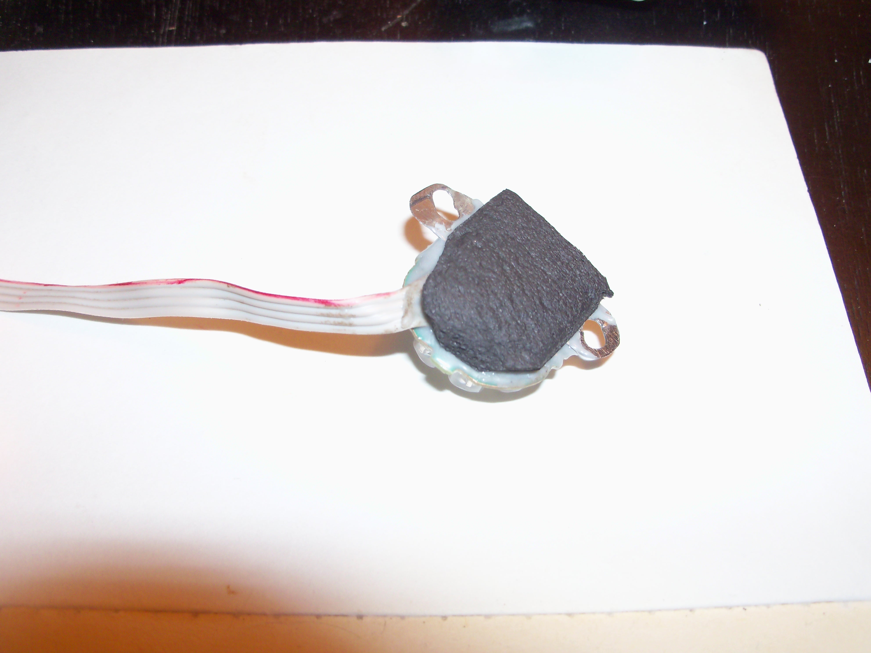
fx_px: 881
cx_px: 436
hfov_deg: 52.6
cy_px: 326
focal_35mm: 35
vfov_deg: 40.7
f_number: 3
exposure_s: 1/30
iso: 100
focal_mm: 6.3
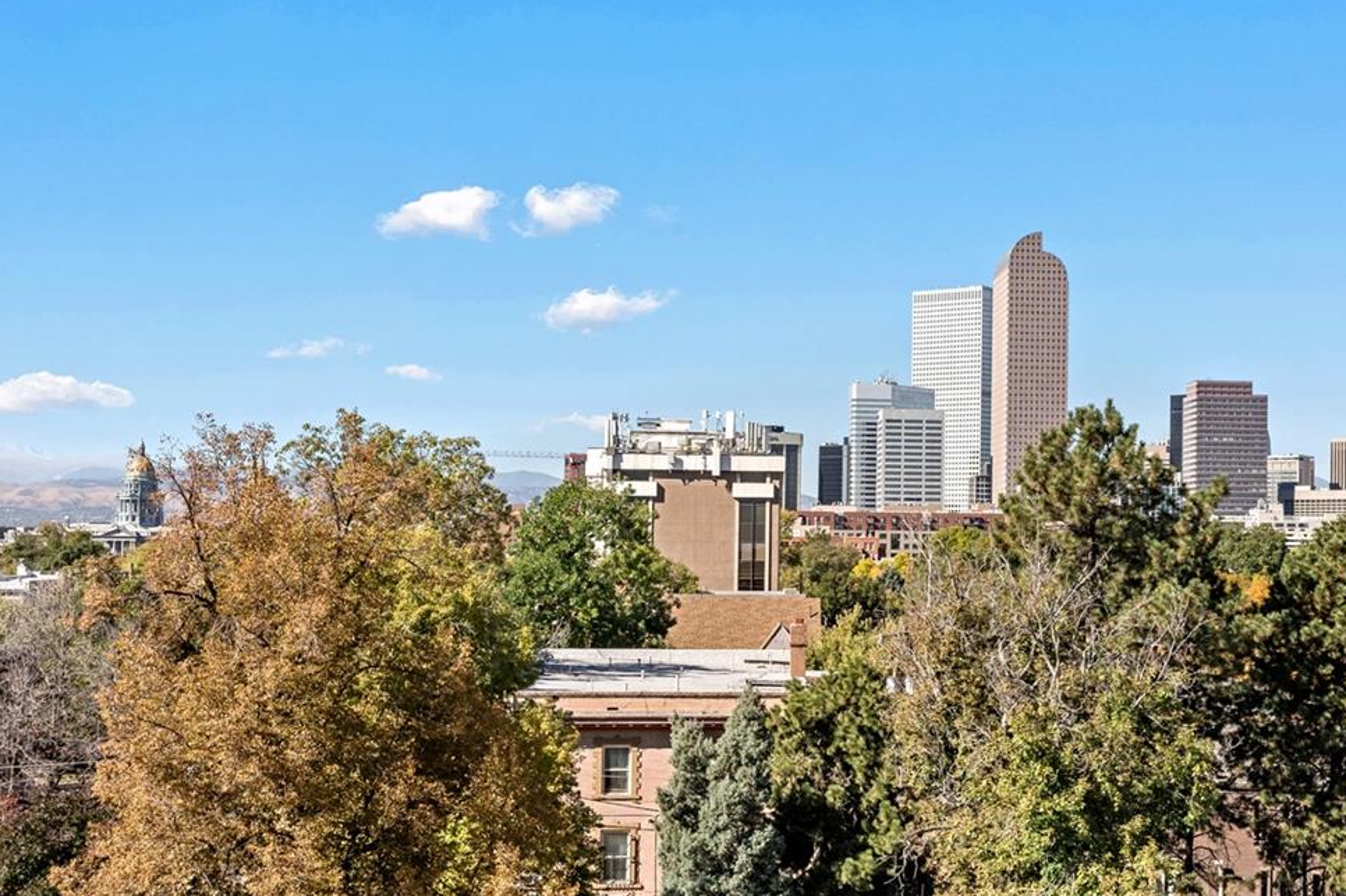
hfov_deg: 33.6
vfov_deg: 23.4
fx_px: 2167
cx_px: 1049
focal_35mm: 58
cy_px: 438
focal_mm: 35
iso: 400
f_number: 14
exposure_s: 1/500
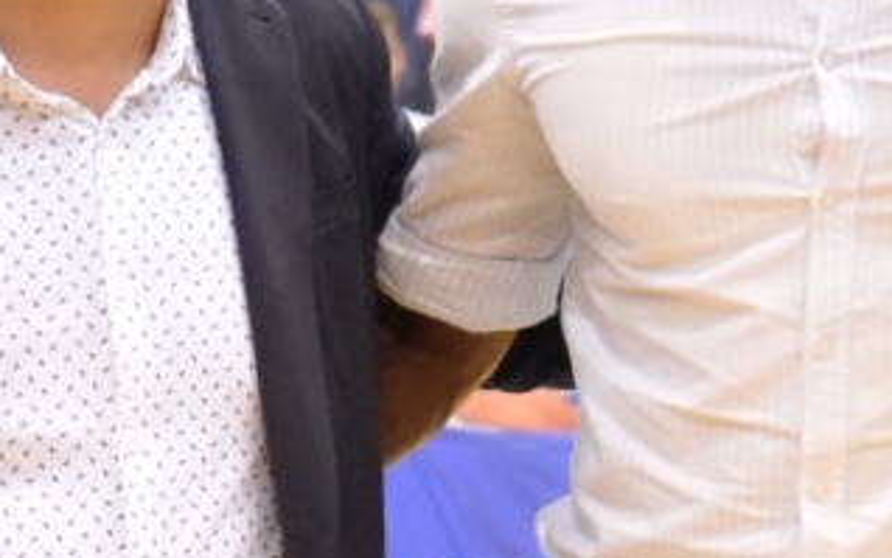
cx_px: 655
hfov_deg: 11.2
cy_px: 238
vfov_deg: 7.0
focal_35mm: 187
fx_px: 4548
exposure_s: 1/500
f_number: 4
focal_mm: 46
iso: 5000
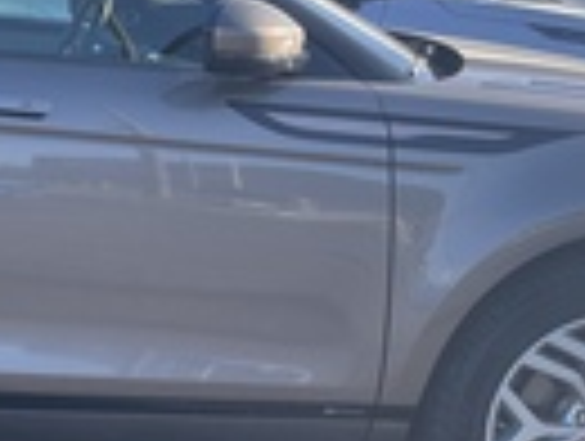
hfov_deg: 22.2
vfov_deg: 17.5
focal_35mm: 84
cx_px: -32
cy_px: 115
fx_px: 1422
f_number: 1.6
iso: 32
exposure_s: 1/1159
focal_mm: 4.2
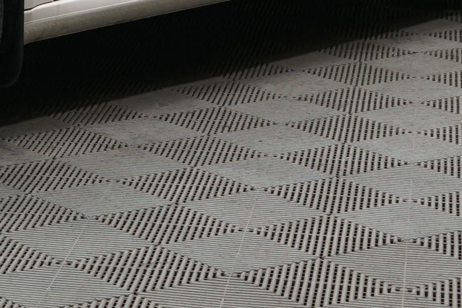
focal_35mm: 169
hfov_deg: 11.9
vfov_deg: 7.8
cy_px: -275
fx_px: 2169
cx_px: -81
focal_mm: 38
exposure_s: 1/20
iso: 1000
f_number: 5.6
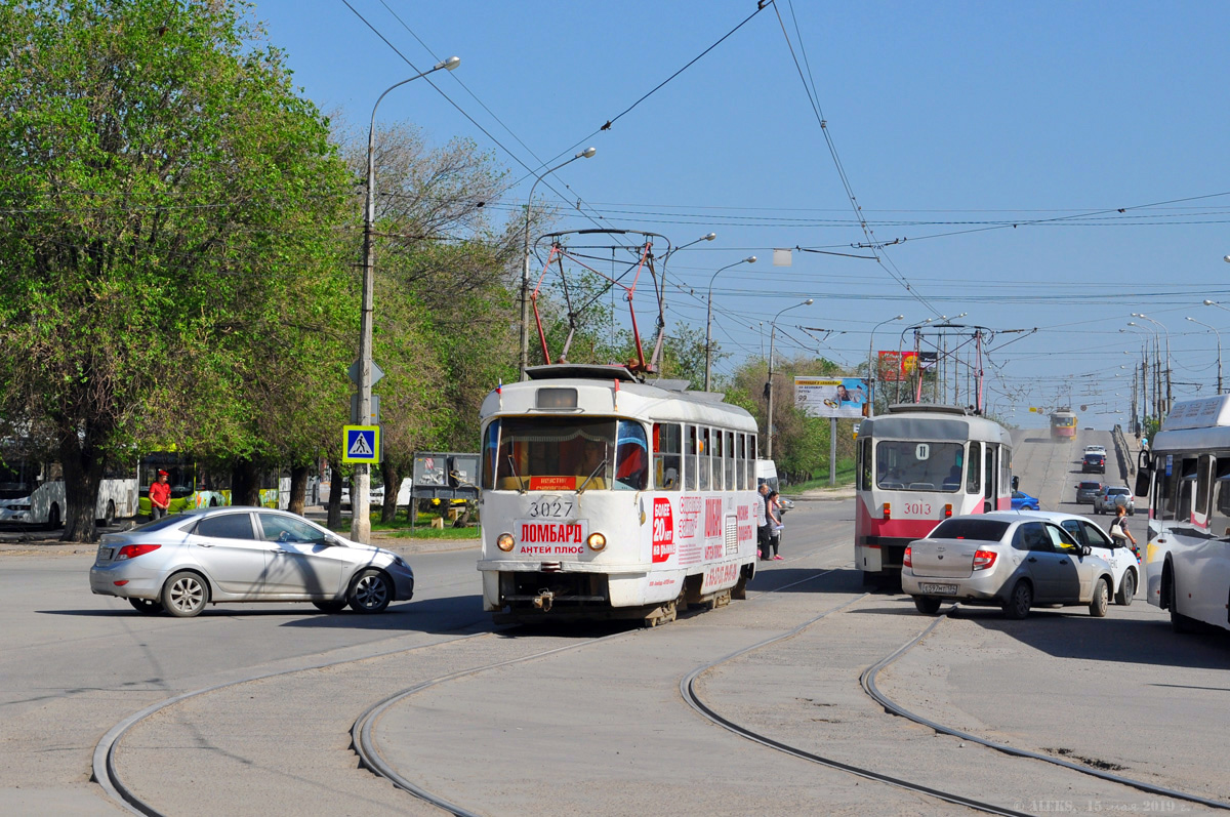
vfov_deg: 18.1
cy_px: 408
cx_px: 615
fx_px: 2559
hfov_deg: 27.0
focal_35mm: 75
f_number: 9
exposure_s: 1/640
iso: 200
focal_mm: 50
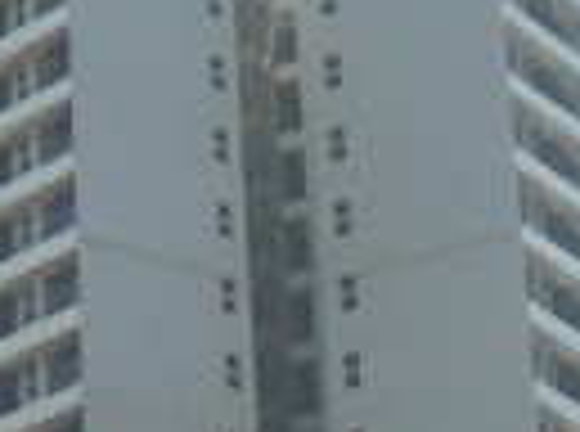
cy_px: 873
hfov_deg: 9.8
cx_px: -162
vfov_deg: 7.2
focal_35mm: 199
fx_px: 3325
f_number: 3.7
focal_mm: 5.7
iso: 100
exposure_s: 1/1000
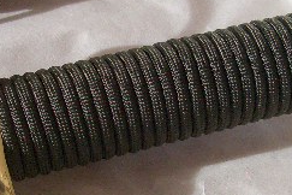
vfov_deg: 14.2
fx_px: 779
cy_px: 107
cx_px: 111
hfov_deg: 21.2
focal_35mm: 96
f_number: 2.6
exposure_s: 1/125
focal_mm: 5.8
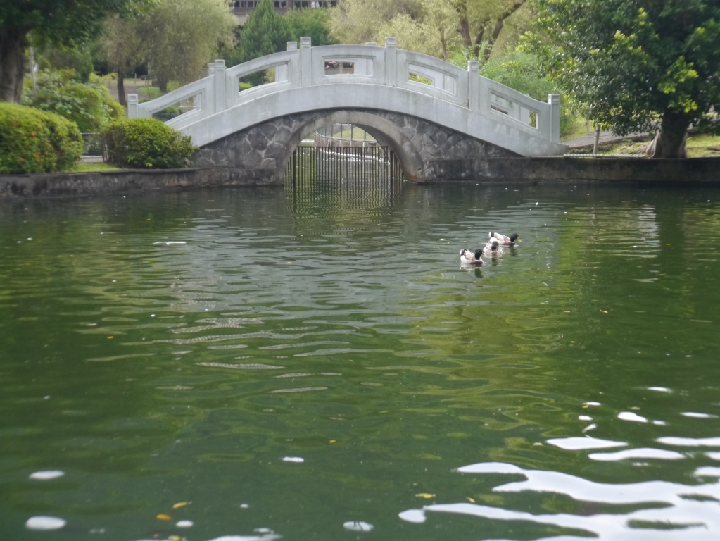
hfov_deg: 23.3
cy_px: 270
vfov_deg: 17.6
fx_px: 1748
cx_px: 360
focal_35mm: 84
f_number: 5.6
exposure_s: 1/80
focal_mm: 42
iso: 800
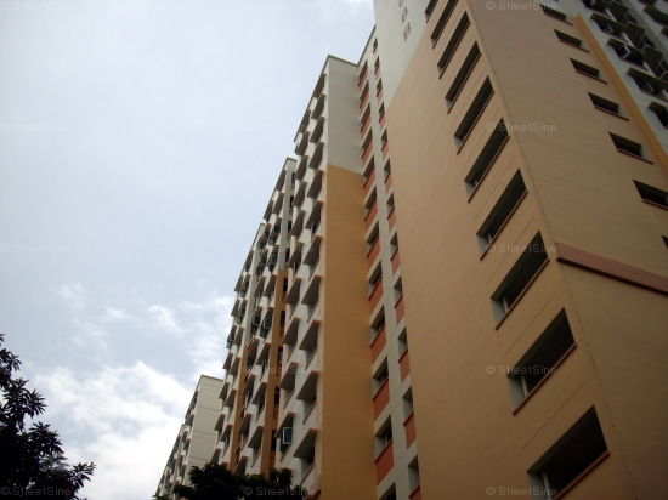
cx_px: 334
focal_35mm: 37
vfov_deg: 38.6
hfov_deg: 50.2
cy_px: 250
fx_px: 714
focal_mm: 6.2
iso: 80
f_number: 5.6
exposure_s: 1/800
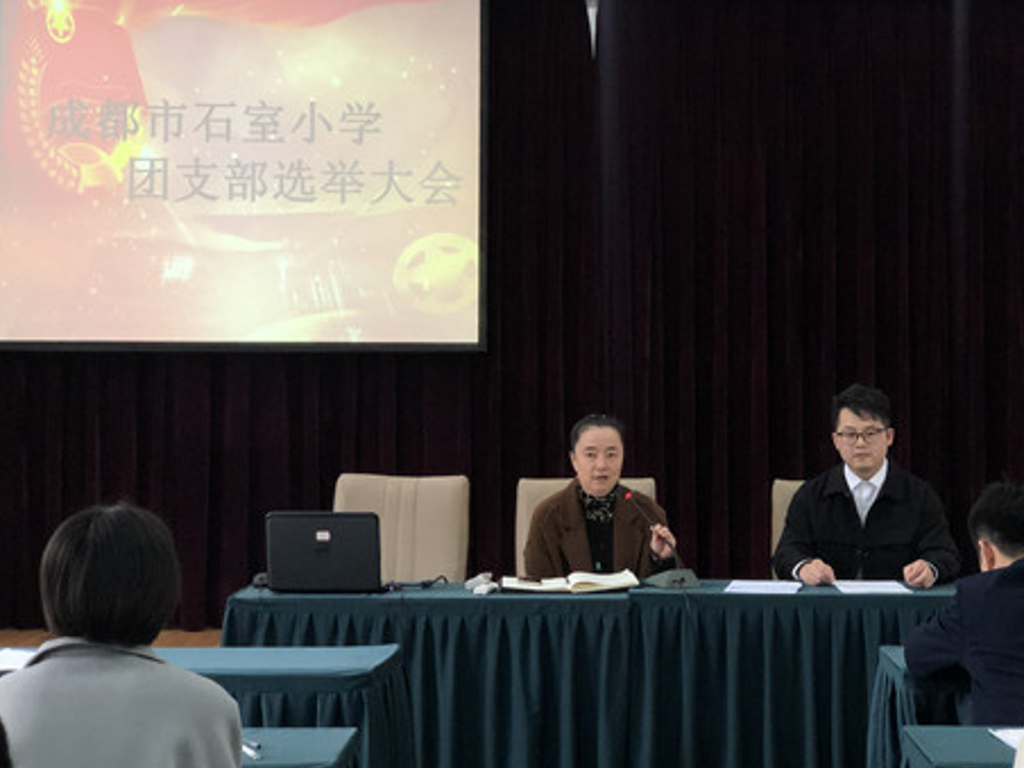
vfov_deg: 21.3
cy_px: 362
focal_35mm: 69
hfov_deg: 28.1
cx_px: 628
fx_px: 2041
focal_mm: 6
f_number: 2.4
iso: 100
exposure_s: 1/50
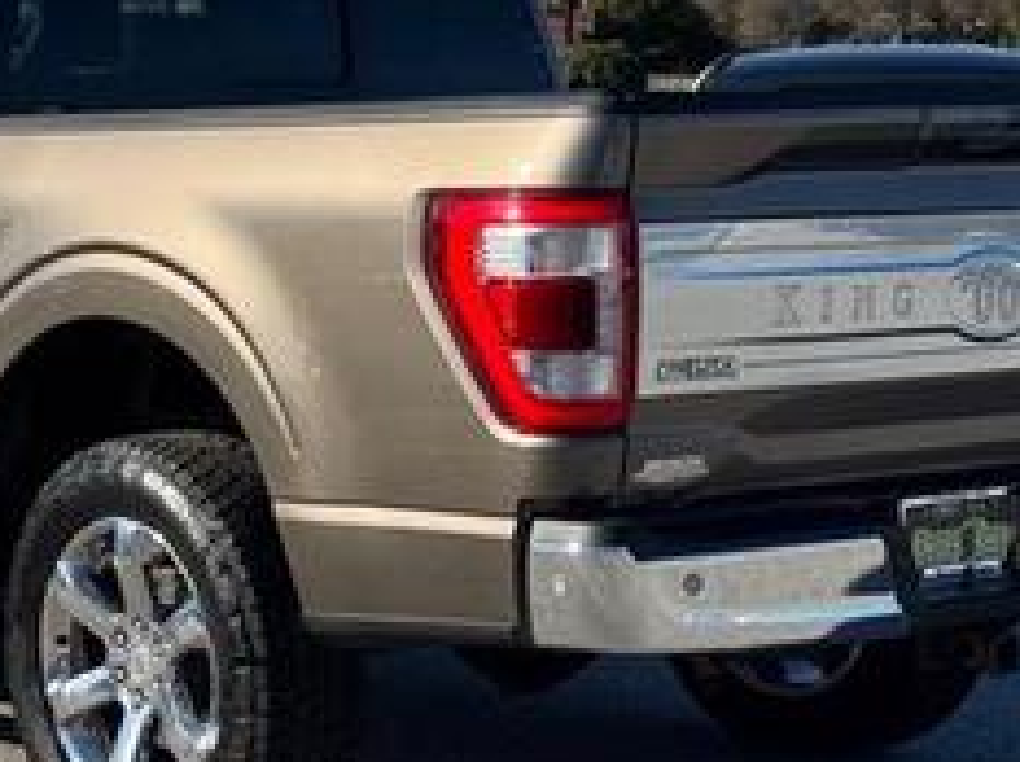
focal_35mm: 104
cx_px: 236
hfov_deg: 18.8
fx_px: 3060
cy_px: 355
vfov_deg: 14.2
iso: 64
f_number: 1.78
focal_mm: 6.76
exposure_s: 1/2717
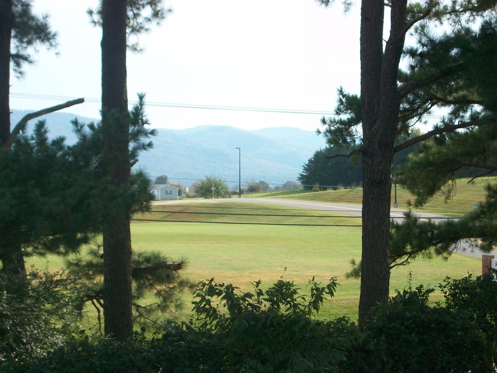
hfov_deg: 19.3
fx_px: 1465
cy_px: 186
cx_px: 248
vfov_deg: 14.5
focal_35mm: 102
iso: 80
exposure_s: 1/160
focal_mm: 17.1
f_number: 5.1
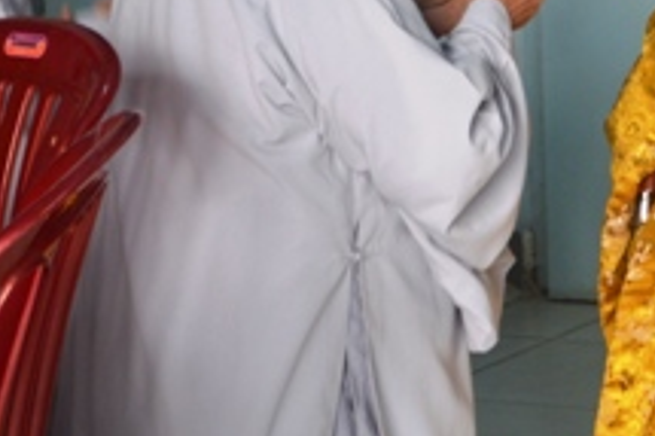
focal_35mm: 200
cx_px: 807
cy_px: 3
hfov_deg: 10.1
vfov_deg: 6.8
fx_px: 3645
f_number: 5.3
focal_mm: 45
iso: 400
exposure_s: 1/30
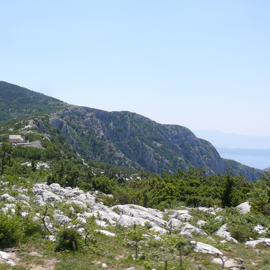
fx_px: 371
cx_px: 110
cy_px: 136
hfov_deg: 39.9
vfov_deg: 40.0
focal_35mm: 42
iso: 100
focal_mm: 7.4
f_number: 6.3
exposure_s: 1/400
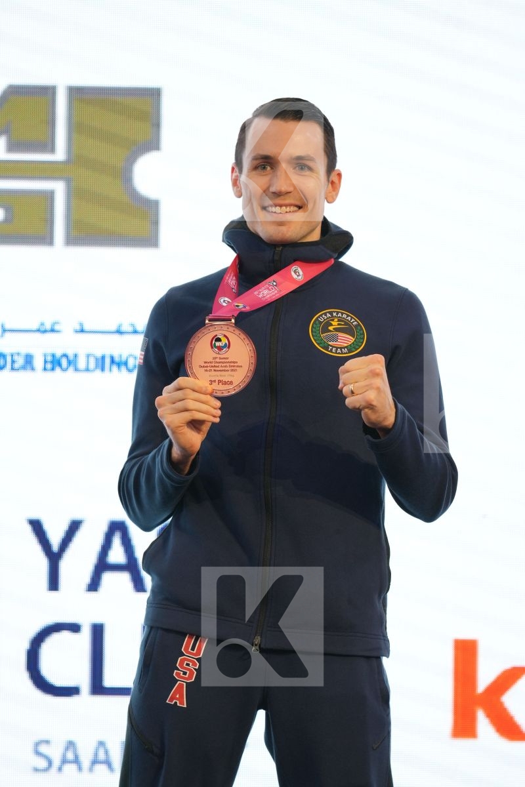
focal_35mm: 300
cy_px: 394
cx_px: 262
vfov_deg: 6.9
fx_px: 6562
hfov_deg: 4.6
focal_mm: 200
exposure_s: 1/250
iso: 400
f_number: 2.8
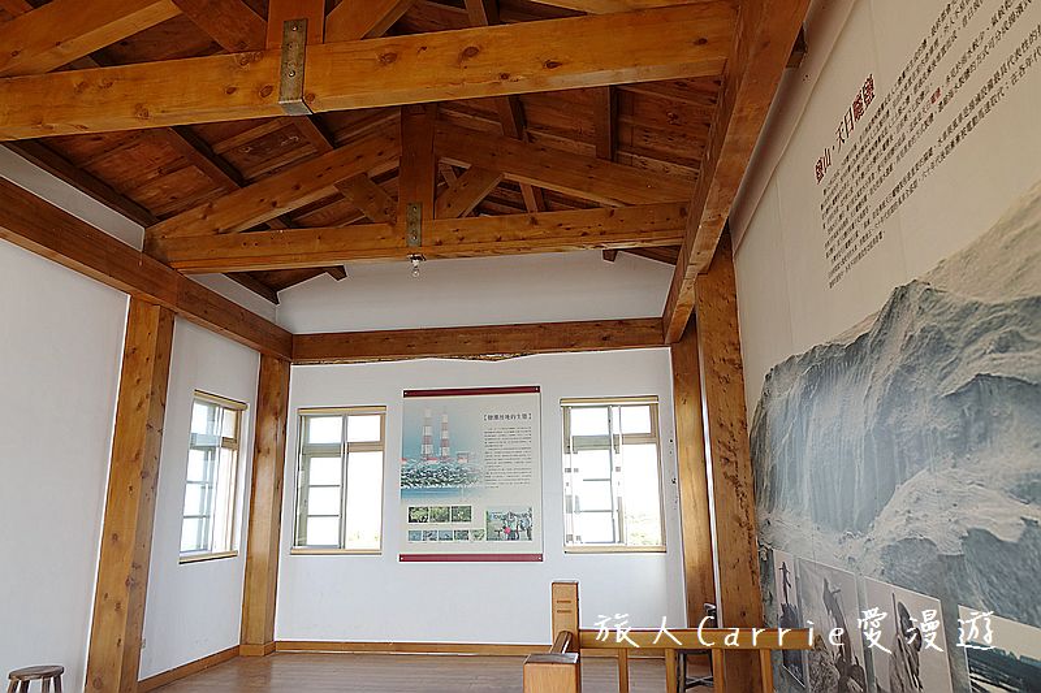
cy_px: 346
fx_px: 694
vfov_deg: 53.1
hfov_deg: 73.8
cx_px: 520
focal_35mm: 24
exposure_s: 1/125
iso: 100
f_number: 2.8
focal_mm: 8.8
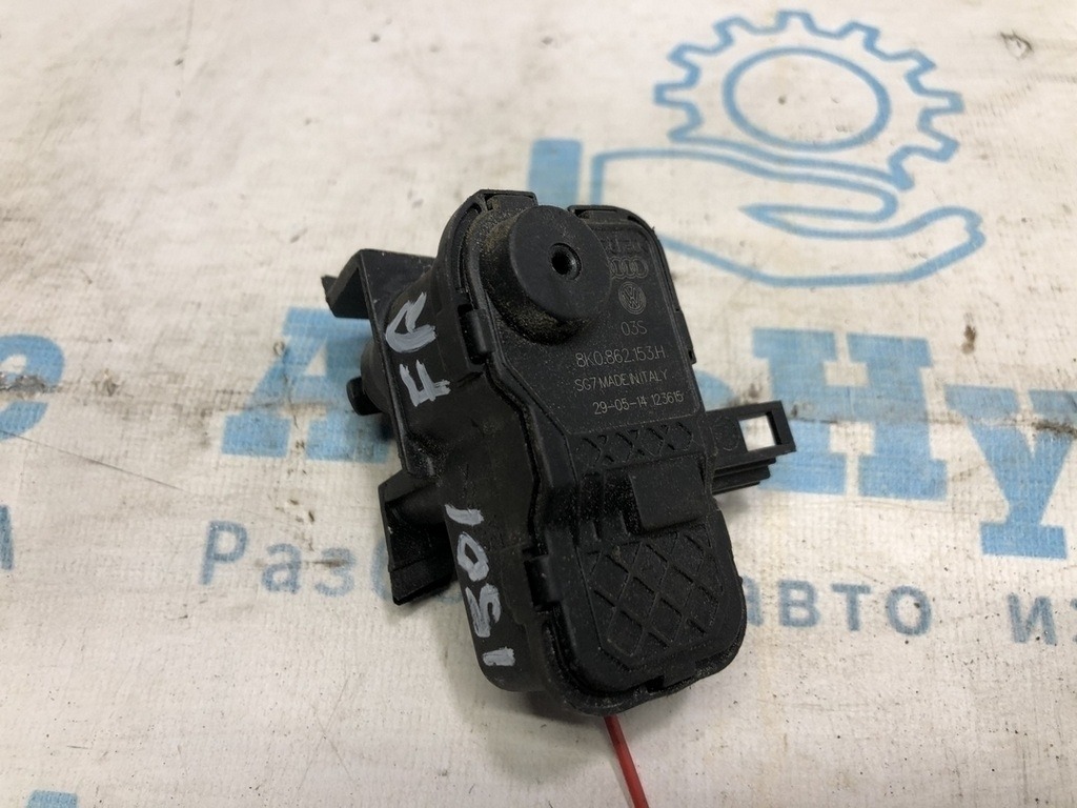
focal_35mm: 28
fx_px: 871
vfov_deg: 49.7
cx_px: 538
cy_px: 404
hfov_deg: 63.4
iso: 32
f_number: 1.8
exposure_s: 1/50
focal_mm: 4
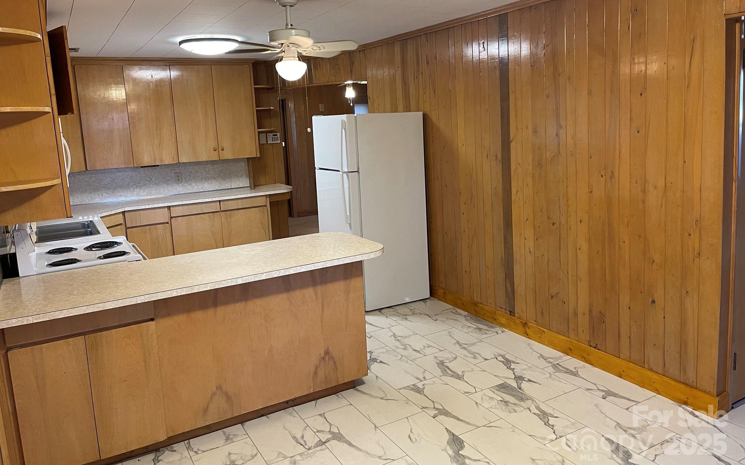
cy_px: 191
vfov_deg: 45.8
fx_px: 548
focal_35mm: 27
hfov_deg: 68.4
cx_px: 375
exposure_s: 1/60
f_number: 1.6
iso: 200
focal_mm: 5.1
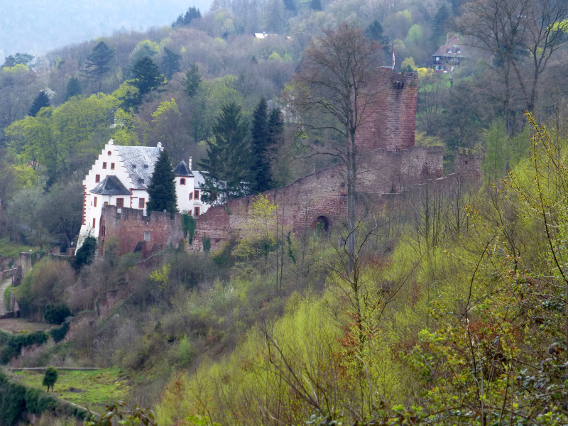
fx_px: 2084
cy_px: 213
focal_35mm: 127
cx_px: 284
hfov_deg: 15.5
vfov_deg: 11.7
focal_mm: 20.6
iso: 125
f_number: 5.3
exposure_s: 1/80
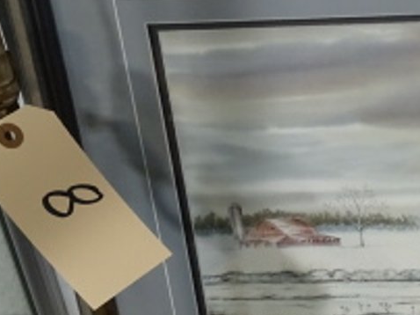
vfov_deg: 18.8
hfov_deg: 24.3
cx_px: 441
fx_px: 922
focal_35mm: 76
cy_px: 327
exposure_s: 1/30
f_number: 3.5
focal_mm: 4.1
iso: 500
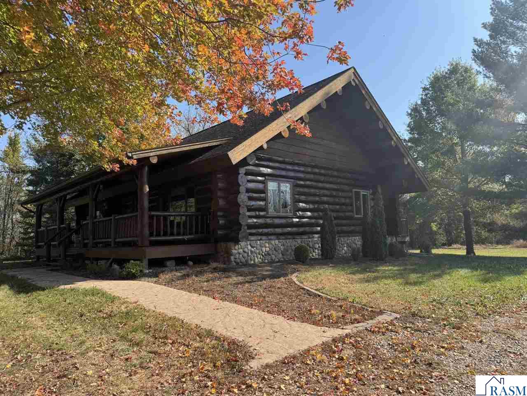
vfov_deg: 56.8
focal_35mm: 24
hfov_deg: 71.6
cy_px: 198
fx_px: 365
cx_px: 264
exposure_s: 1/1818
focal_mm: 6.76
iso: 80
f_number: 1.78
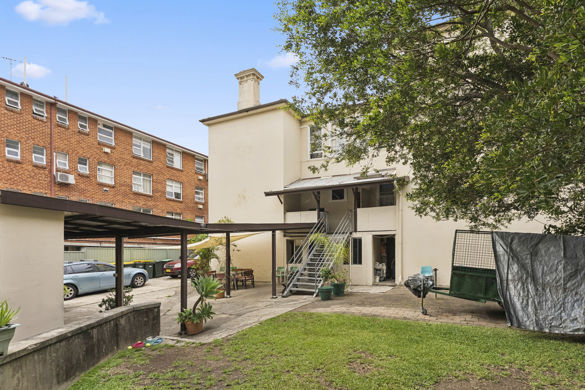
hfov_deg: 93.0
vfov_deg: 69.7
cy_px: 236
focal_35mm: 17
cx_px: 320
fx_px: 276
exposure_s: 1/640
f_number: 6.3
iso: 500
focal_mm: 14
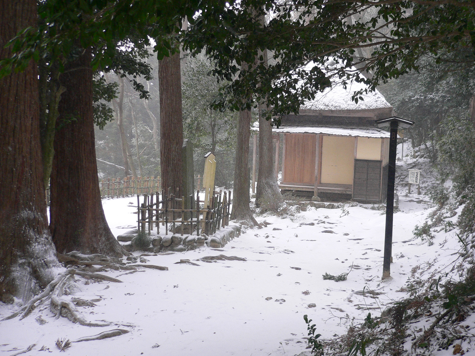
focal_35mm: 42
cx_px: 284
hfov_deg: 44.6
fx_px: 576
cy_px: 173
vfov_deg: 34.4
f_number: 2.8
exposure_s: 1/80
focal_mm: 5.8
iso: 100
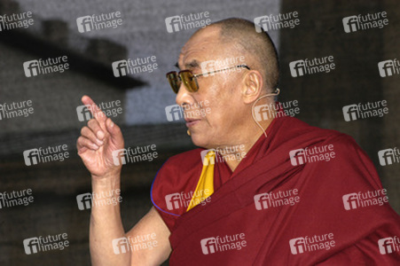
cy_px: 133
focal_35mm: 232
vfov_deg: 5.9
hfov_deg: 8.9
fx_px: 2581
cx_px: 200
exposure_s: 1/160
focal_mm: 155
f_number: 10
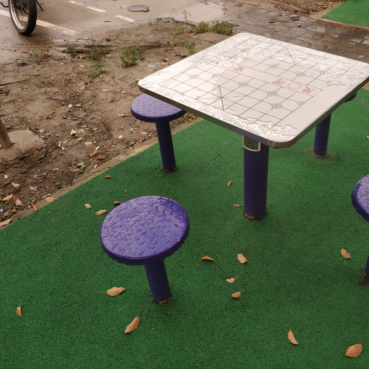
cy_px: 185
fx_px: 386
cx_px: 234
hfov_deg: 50.5
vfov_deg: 51.1
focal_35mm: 32
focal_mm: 3.82
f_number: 1.8
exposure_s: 1/302
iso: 142
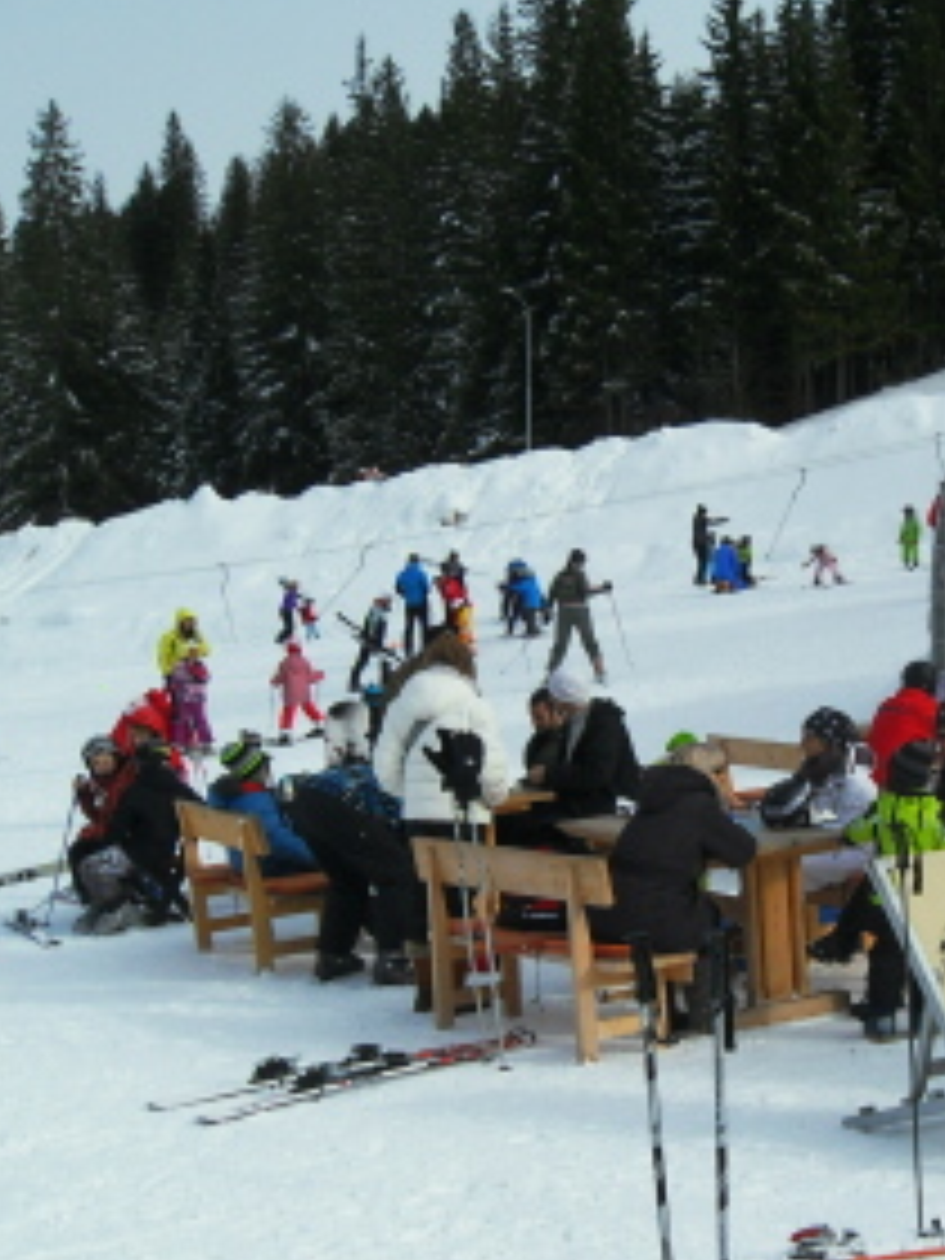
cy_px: 774
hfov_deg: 23.6
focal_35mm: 60
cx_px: 891
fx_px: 2184
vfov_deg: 32.1
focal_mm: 6.3
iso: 80
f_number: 8.2
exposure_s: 1/350
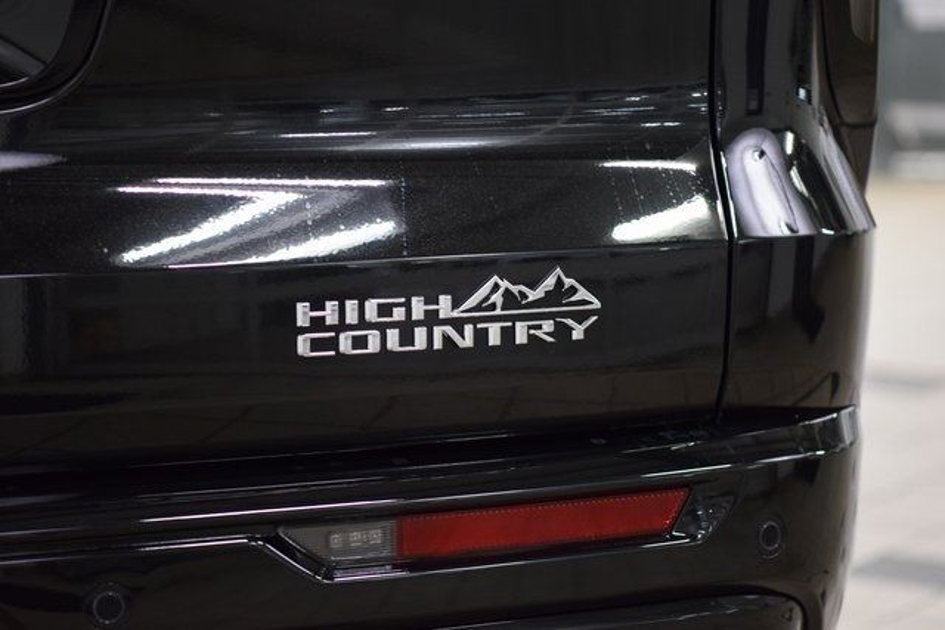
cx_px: 472
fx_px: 2757
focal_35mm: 105
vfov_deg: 13.0
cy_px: 315
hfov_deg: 19.5
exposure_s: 1/100
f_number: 2.8
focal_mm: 70
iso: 1600
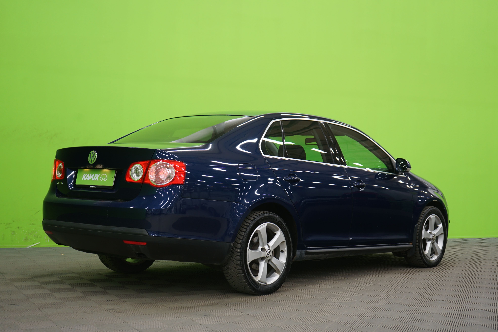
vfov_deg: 26.5
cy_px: 166
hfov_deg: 38.9
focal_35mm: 51
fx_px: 705
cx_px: 249
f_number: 4.5
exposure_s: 1/8
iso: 400
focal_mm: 51
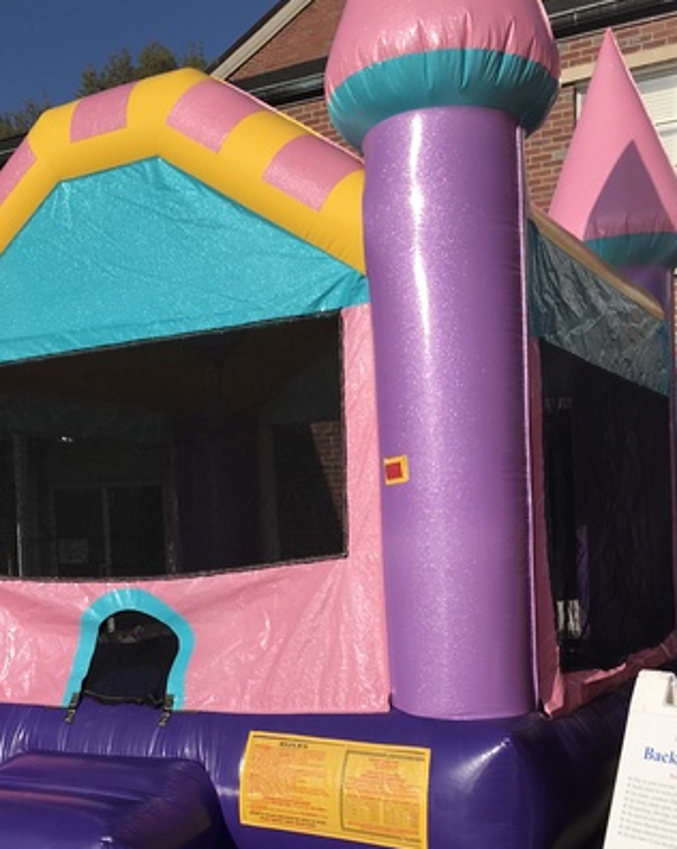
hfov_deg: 34.1
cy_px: 619
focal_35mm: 44
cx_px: 327
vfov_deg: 41.0
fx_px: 1104
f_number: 1.8
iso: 25
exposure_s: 1/3425
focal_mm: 3.99
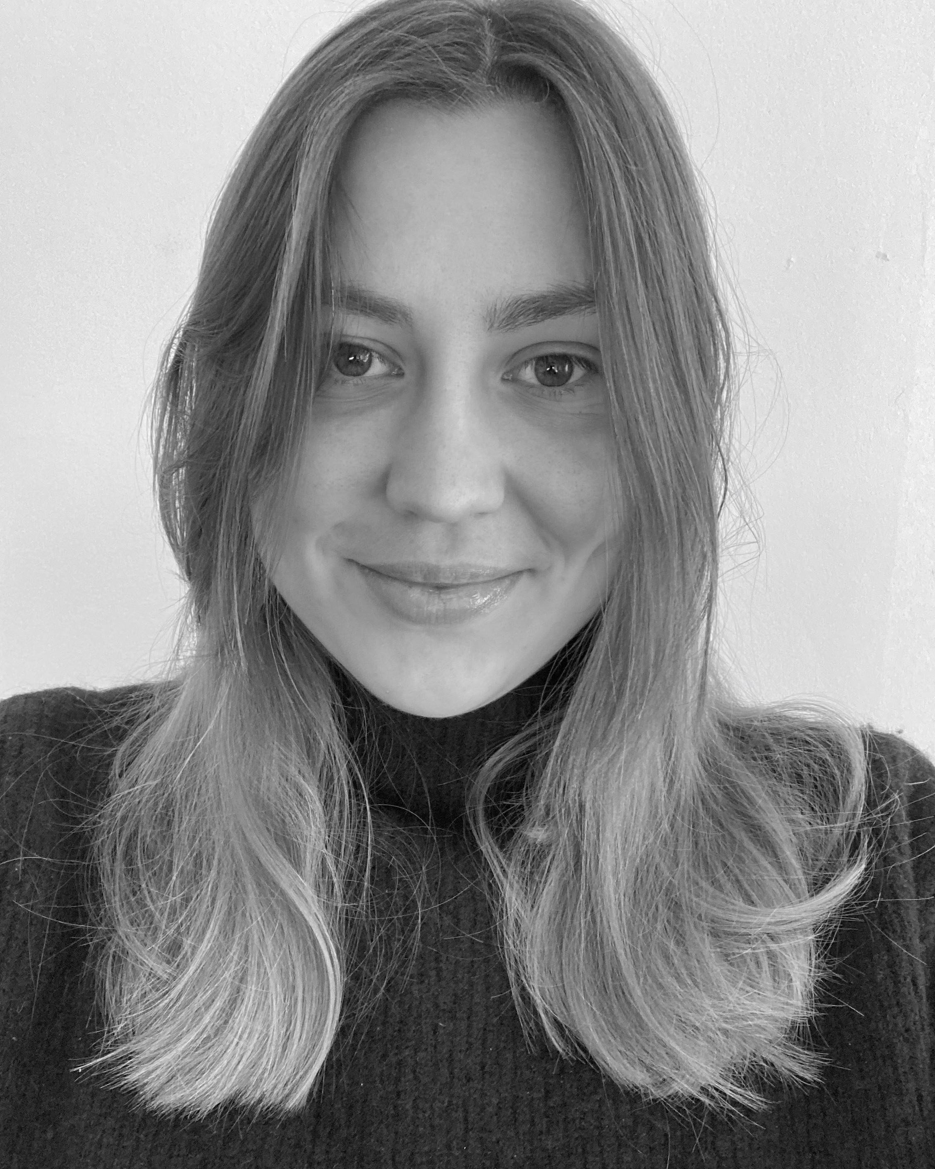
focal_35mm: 34
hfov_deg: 43.4
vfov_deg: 52.8
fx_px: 1176
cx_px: 469
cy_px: 605
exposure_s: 1/60
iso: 125
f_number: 2.2
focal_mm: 2.87
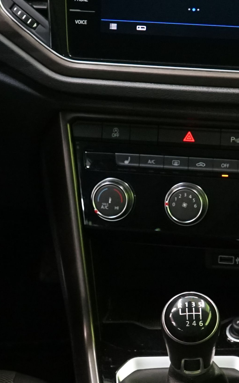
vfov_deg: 19.2
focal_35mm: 108
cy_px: 248
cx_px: 163
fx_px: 1126
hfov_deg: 12.1
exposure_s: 1/20
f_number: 5
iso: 2500
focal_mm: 29
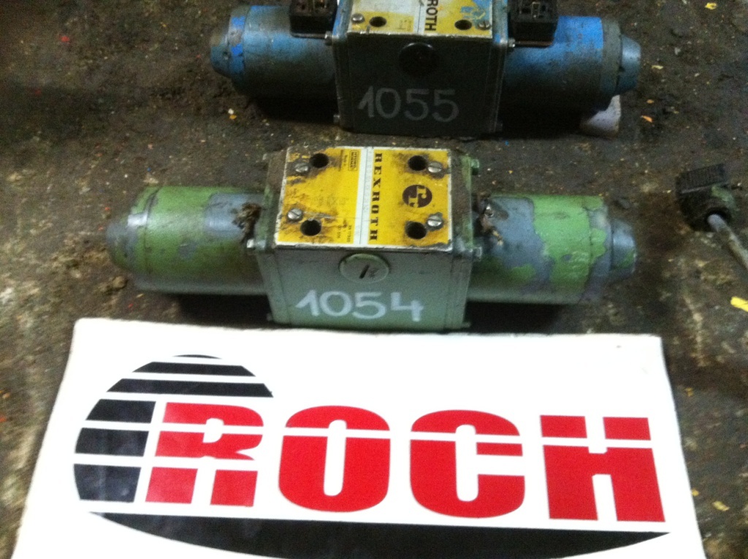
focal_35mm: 35
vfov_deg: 40.6
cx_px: 374
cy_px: 280
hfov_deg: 52.7
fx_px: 755
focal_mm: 3.85
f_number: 2.8
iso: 800
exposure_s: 1/15
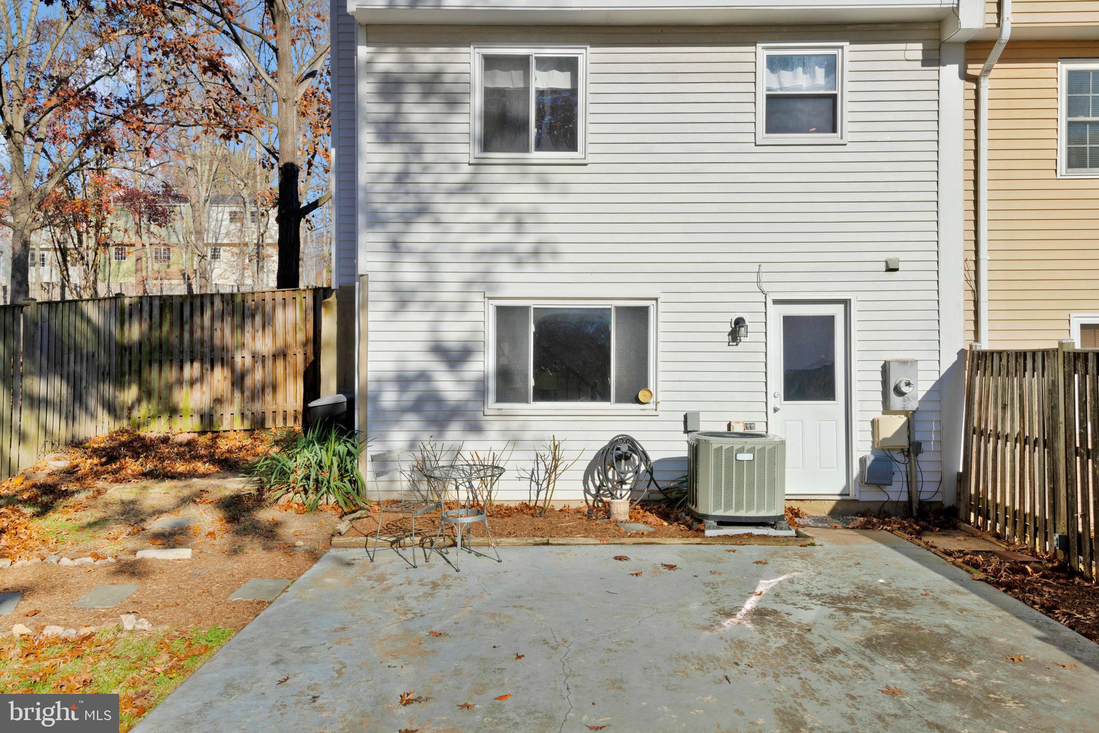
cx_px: 550
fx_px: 794
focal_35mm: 26
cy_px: 366
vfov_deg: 49.5
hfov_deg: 69.4
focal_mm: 26
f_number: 8
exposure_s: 1/2000
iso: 400
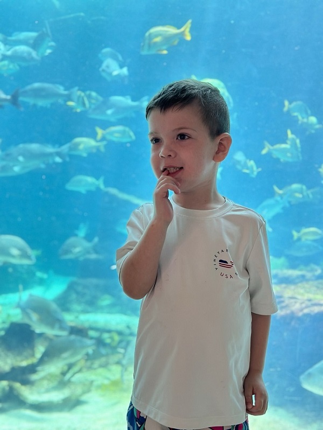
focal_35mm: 48
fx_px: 597
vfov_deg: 39.6
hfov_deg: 30.3
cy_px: 215
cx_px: 162
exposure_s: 1/175
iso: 80
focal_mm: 6.86
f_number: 1.78
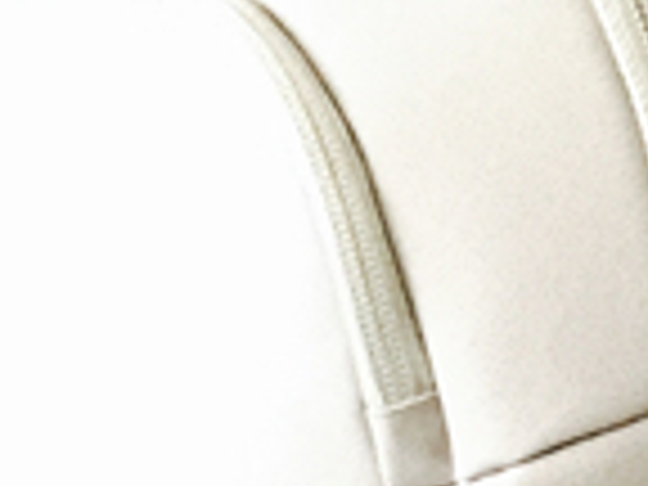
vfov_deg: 9.2
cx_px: 904
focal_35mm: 156
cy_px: 770
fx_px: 2920
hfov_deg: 12.2
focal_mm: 3.99
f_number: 1.8
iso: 40
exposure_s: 1/17
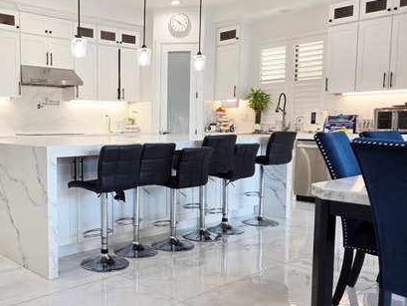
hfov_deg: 49.6
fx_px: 423
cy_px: 164
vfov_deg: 39.7
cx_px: 108
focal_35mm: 36
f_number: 1.8
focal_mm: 5.4
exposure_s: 1/120
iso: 40
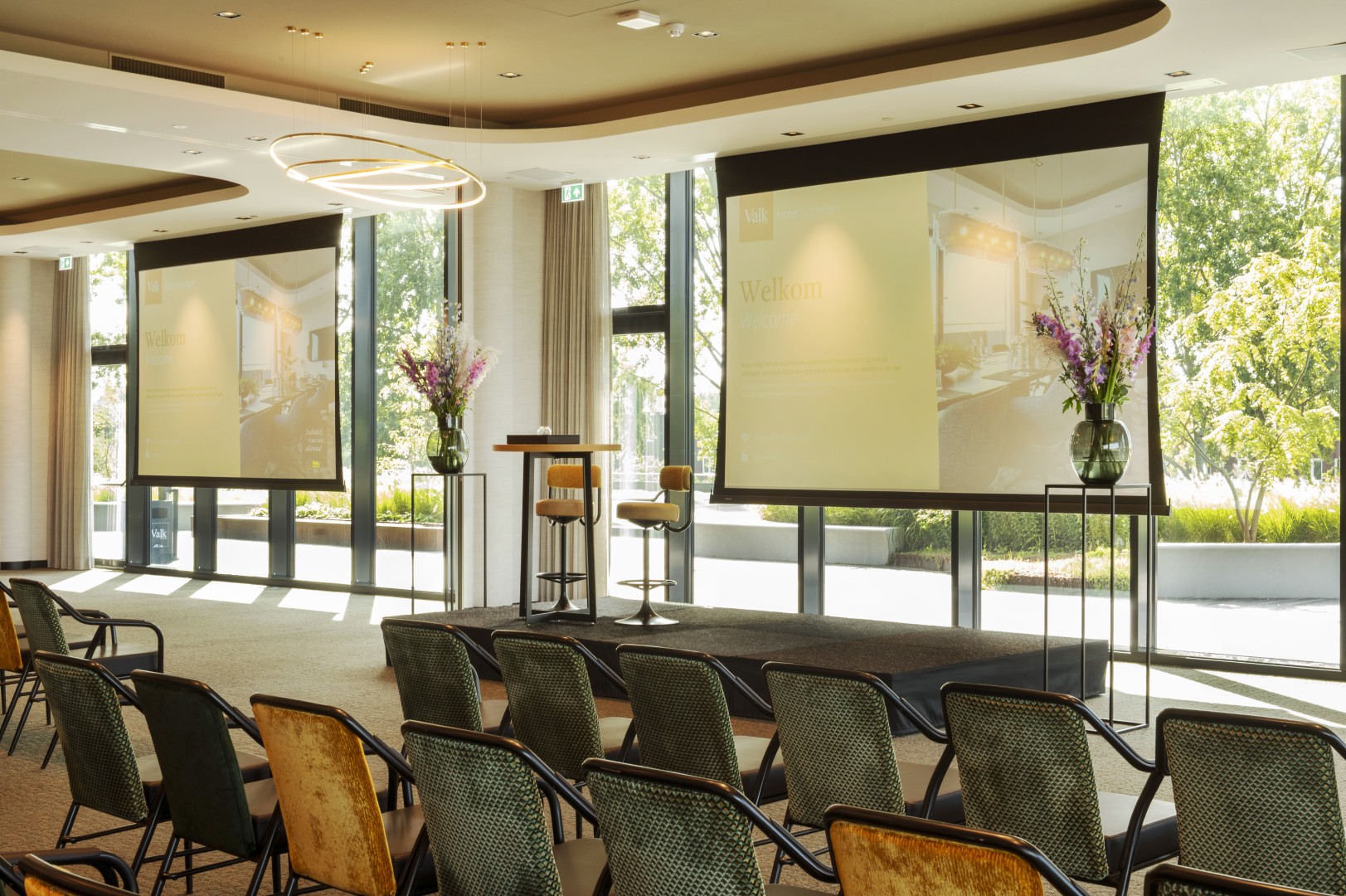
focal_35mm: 44
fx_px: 1644
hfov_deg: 44.5
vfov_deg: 30.5
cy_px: 448
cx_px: 673
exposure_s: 1/2.5
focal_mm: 44
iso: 320
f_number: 20
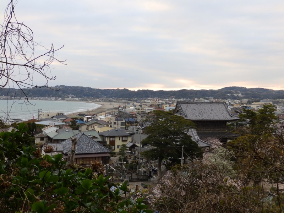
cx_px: 142
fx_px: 312
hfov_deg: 49.0
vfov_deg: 37.7
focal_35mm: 38
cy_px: 106
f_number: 4
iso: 80
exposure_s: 1/40
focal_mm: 6.8
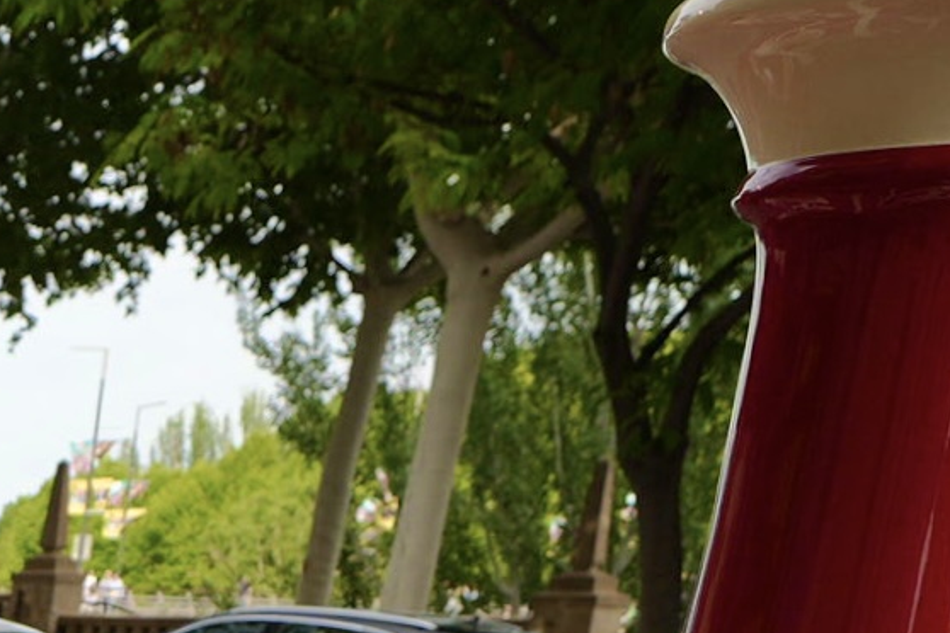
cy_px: 1273
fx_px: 1926
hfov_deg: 21.0
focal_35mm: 73
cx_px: -656
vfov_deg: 15.1
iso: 100
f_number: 2.8
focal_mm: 14
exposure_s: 1/500
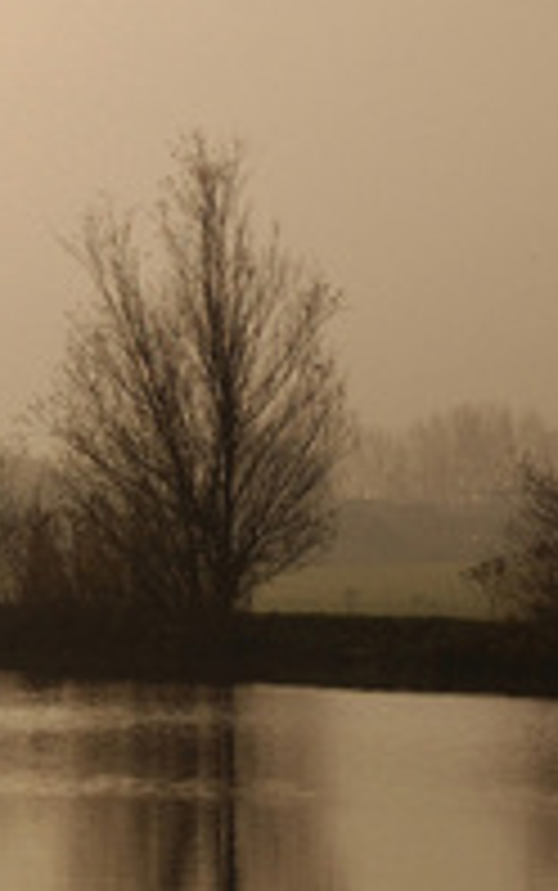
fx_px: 5345
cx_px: -450
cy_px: 432
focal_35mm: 220
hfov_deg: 5.9
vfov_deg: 9.5
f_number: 11
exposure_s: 1/500
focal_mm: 62
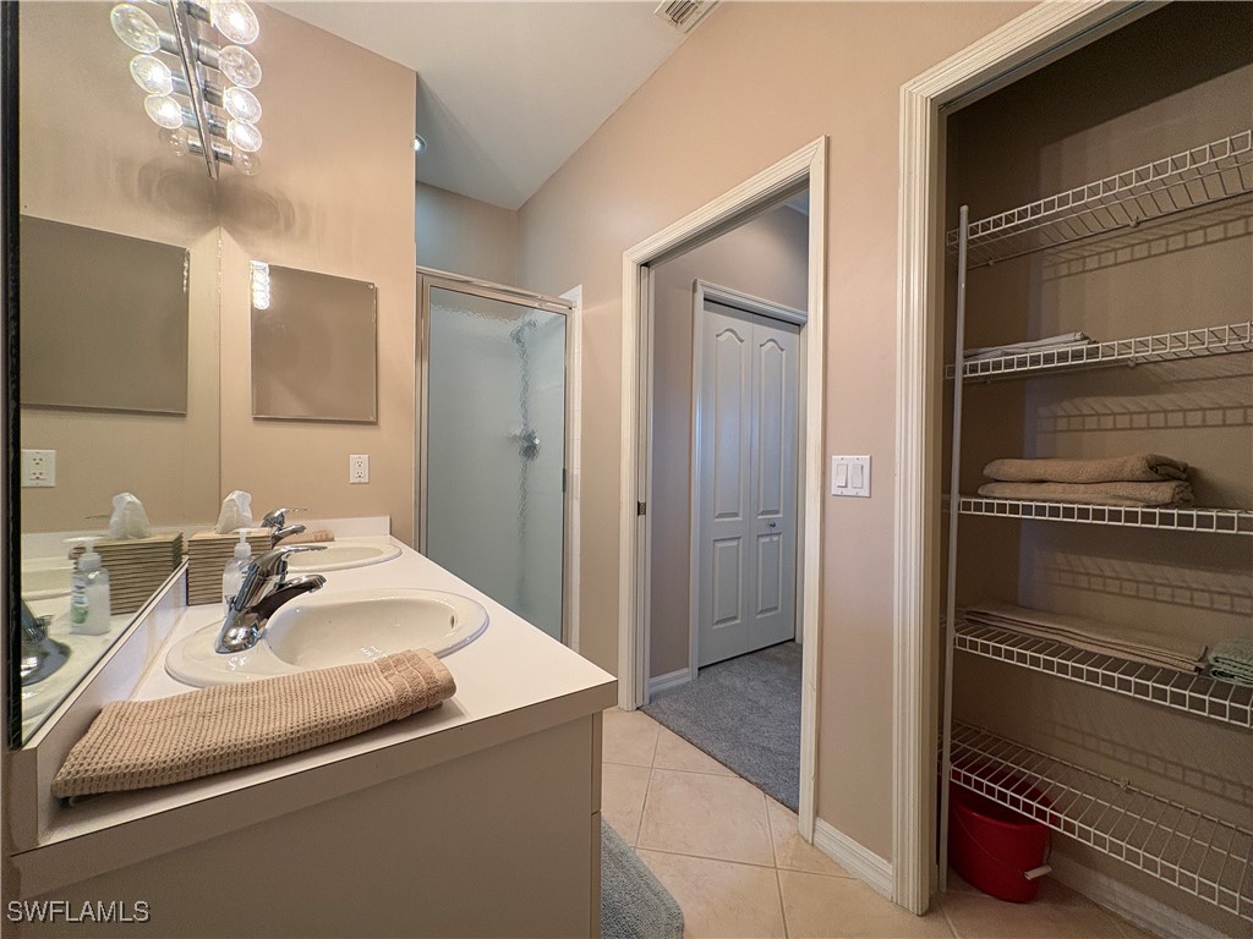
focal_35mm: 14
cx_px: 626
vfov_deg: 85.7
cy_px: 470
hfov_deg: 102.1
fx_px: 507
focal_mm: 2.22
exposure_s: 1/60
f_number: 2.2
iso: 160
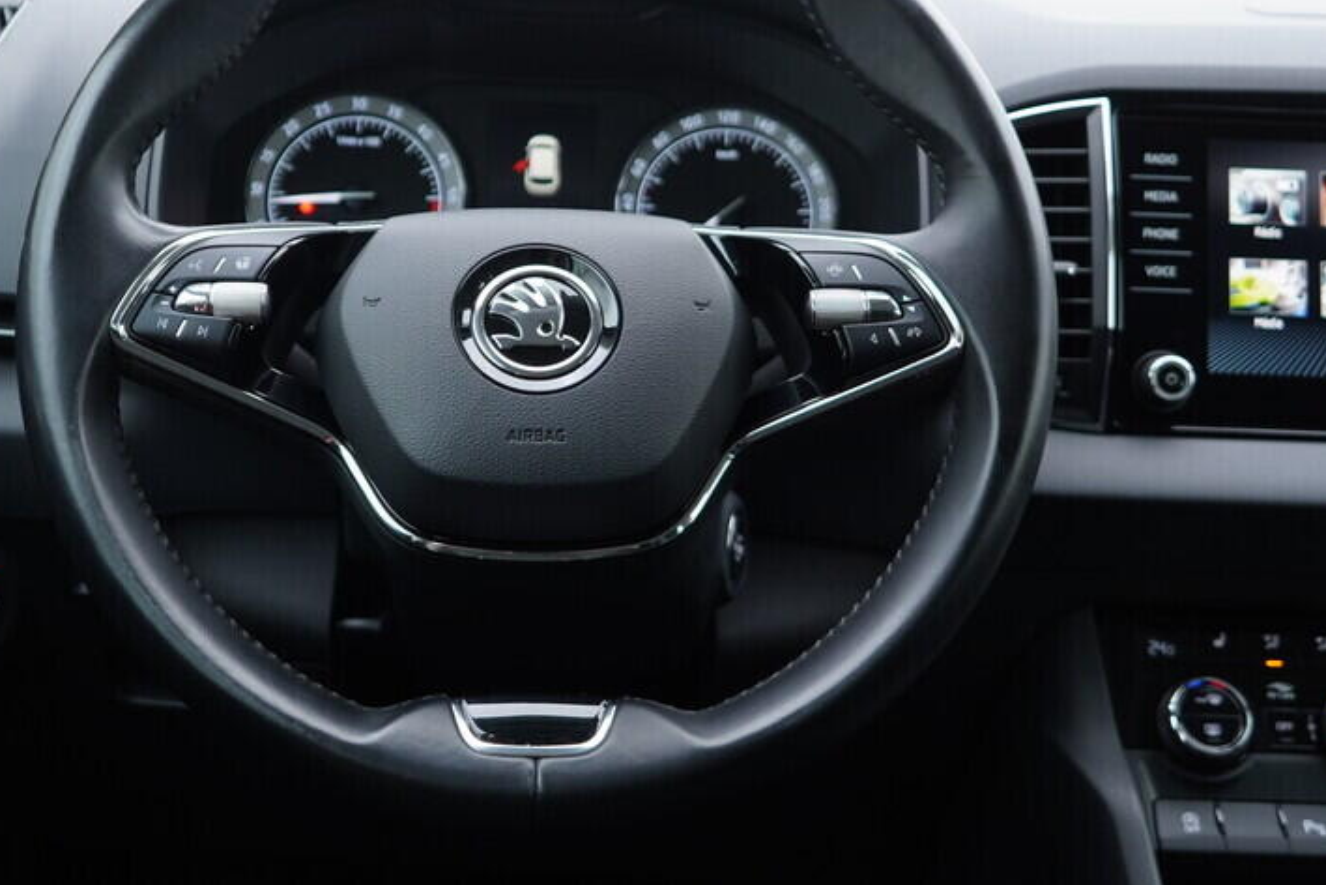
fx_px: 1916
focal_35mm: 52
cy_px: 366
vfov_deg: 26.0
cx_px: 542
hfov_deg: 38.1
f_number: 2.8
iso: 200
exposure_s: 1/40
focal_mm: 24
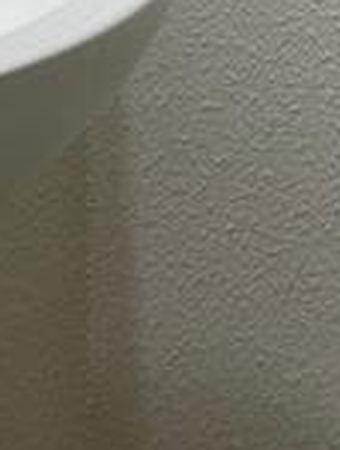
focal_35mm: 206
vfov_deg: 8.9
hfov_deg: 7.2
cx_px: 92
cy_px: -513
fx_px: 2686
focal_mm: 5.7
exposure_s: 1/120
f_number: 1.5
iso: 32
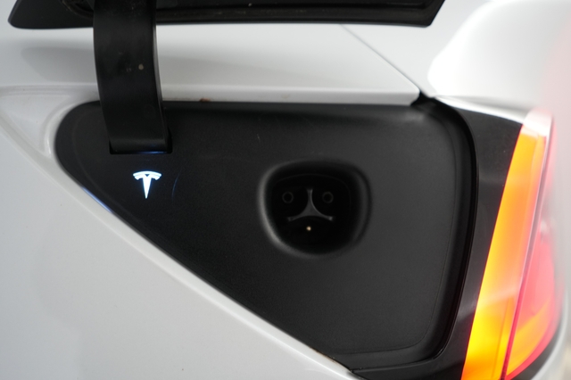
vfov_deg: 46.4
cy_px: 190
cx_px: 286
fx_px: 444
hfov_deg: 65.5
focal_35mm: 28
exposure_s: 1/60
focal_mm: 28
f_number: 2.8
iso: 640
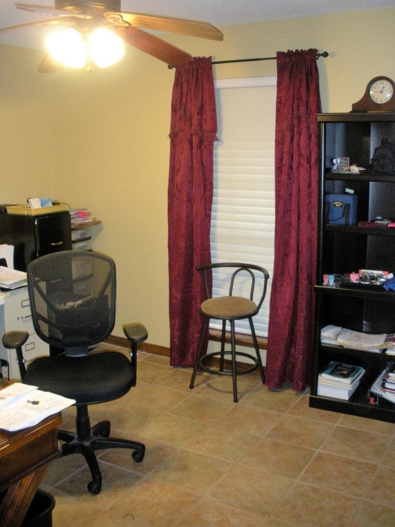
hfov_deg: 39.7
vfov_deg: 51.4
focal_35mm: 36
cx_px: 198
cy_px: 264
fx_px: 548
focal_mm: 6.3
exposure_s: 1/30
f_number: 3.5
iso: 330
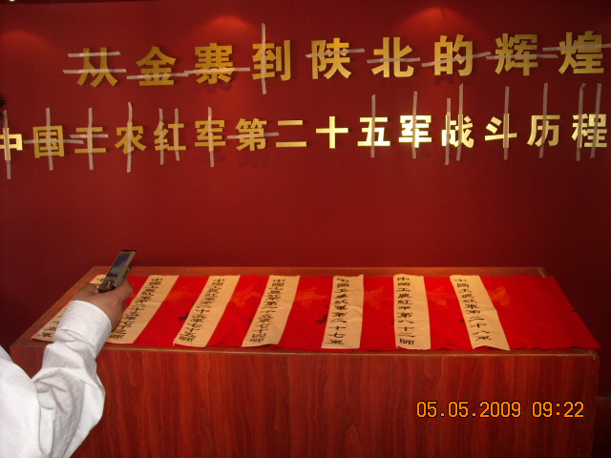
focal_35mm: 35
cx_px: 306
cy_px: 229
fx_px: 618
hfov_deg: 52.6
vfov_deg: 40.7
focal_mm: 5.7
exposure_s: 1/30
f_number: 2.8
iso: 100
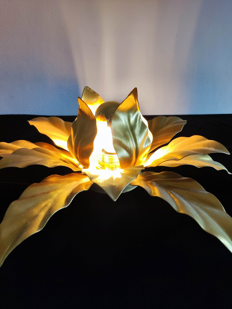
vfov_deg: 69.4
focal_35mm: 25
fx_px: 223
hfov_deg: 54.9
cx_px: 116
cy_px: 154
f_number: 1.79
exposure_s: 1/50
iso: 85
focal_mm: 4.71
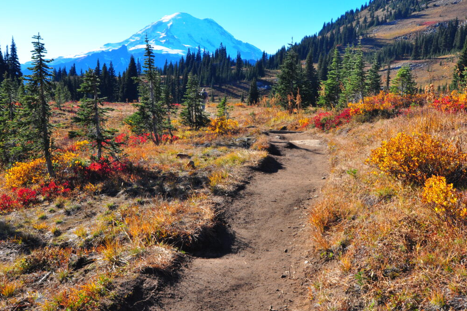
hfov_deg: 51.9
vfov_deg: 35.9
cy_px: 153
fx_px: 480
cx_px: 231
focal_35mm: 37
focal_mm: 24
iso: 200
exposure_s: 1/160
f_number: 11
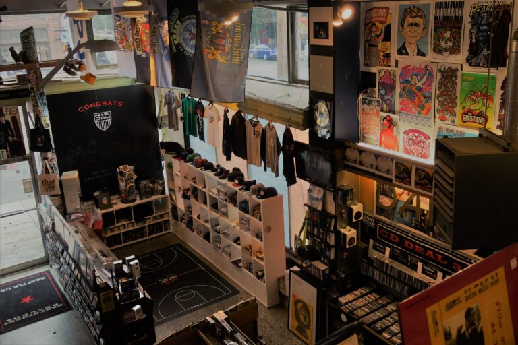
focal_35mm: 28
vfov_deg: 46.4
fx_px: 403
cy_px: 172
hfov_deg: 65.5
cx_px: 259
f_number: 2.8
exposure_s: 1/100
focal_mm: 10.4
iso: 125
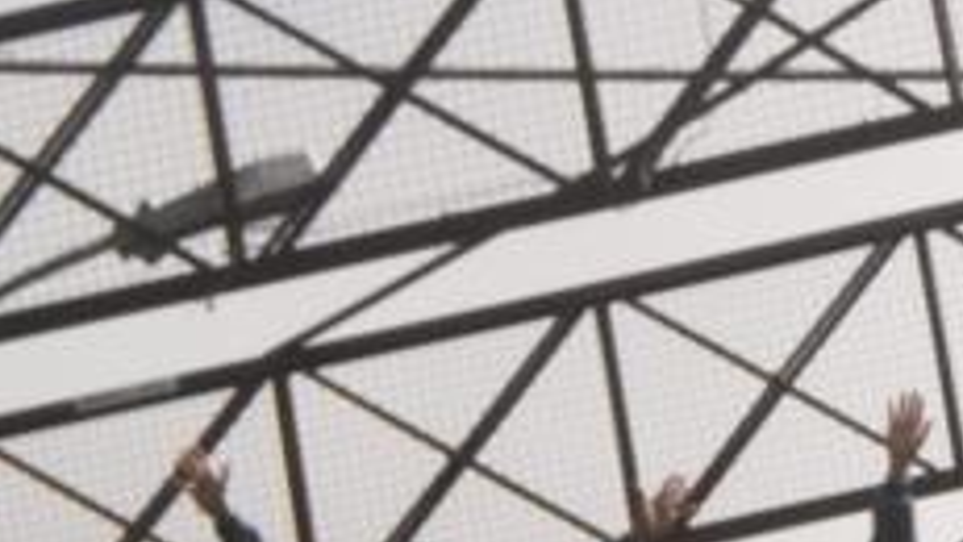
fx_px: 10419
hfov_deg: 5.2
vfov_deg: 3.0
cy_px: 638
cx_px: 1597
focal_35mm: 408
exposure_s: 1/640
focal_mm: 18.9
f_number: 5.9
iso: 100
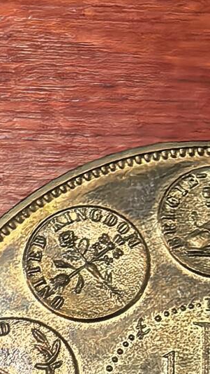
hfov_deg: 13.7
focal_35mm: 88
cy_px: 435
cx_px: 179
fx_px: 871
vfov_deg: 22.5
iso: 250
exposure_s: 1/33.3
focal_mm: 1.68
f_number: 2.2
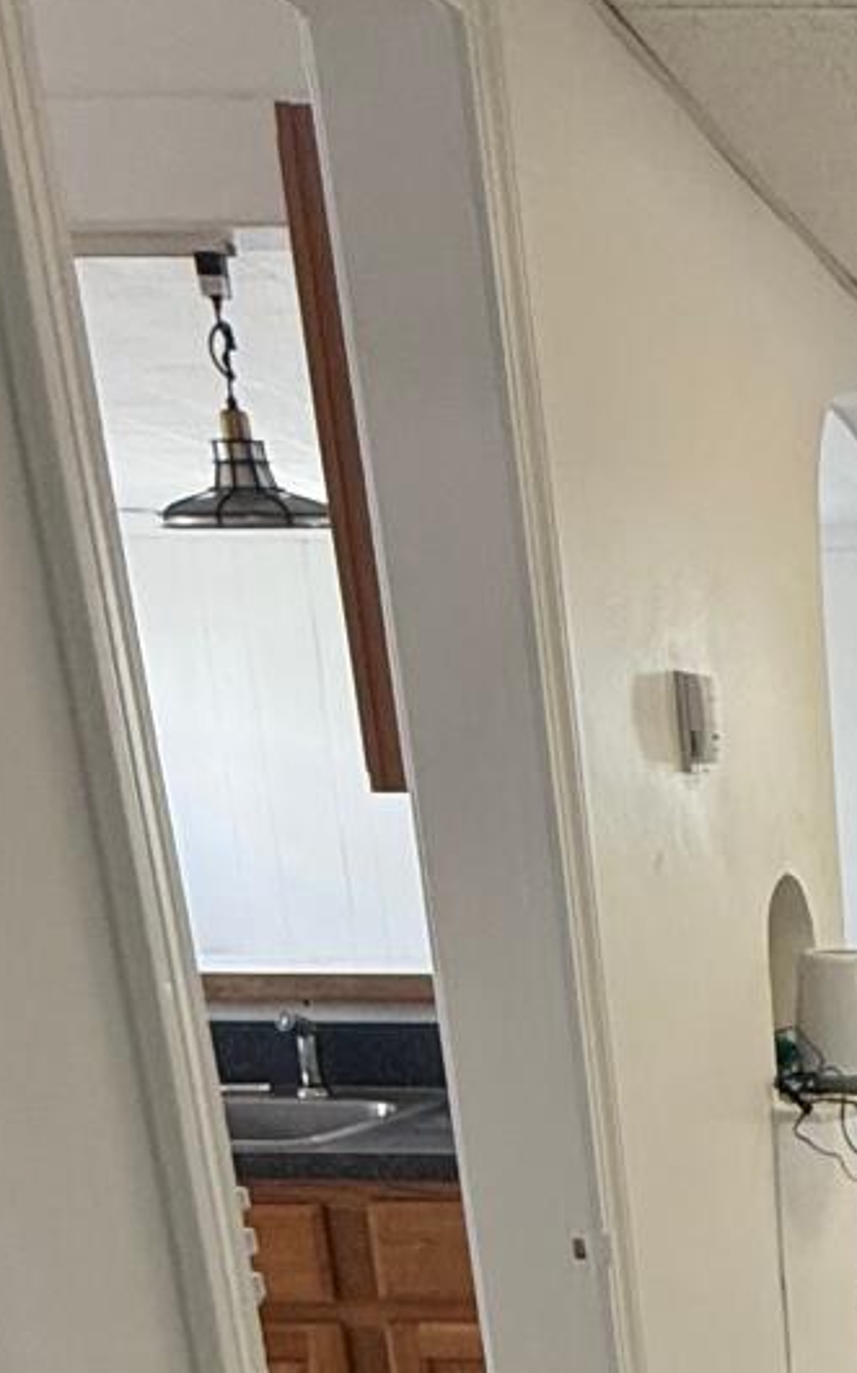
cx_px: 1284
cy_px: 1580
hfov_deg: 20.0
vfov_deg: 31.4
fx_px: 2094
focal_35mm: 56
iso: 200
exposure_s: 1/60
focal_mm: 2.22
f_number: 2.2
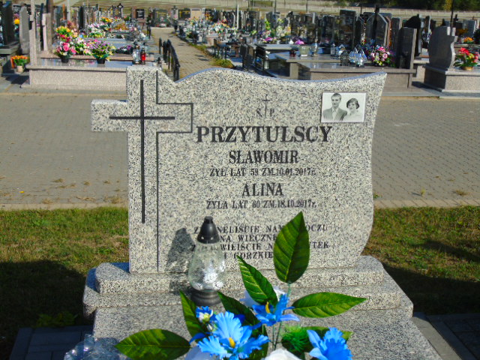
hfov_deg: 41.2
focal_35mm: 46
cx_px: 240
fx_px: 638
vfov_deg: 31.5
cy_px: 180
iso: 80
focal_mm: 8.2
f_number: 4.1
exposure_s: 1/800
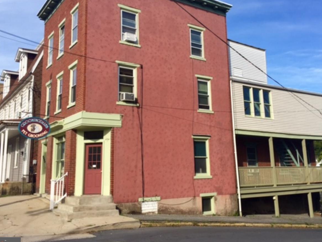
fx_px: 335
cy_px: 103
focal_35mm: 36
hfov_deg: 51.3
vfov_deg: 39.6
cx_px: 172
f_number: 2.2
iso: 32
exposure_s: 1/1412
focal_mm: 4.15
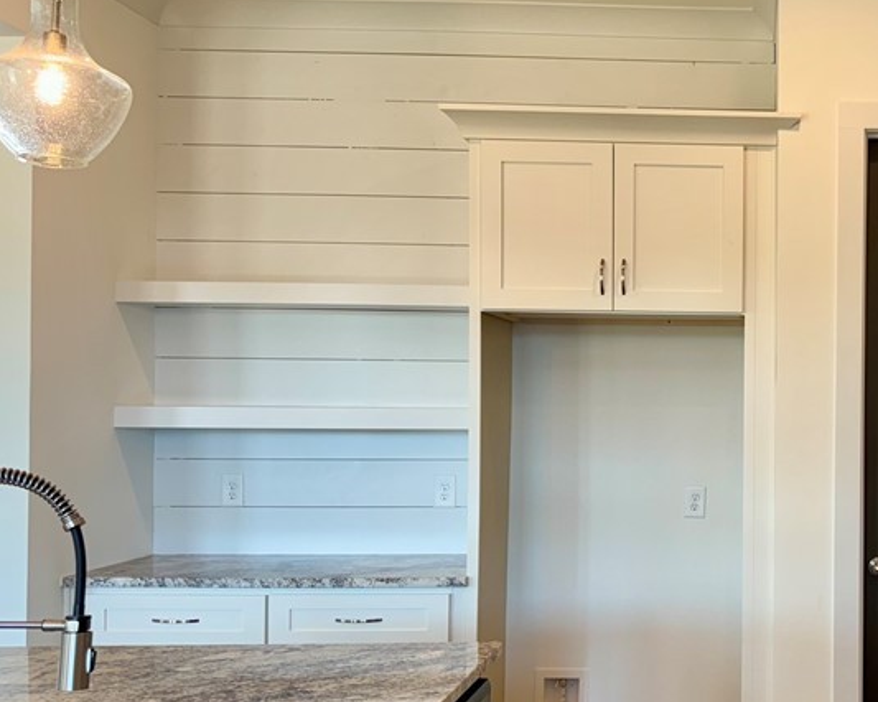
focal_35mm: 45
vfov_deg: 33.4
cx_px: 789
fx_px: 1169
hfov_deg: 38.4
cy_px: 387
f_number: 1.78
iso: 80
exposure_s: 1/120
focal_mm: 6.86
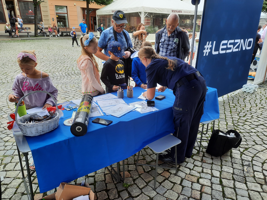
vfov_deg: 54.9
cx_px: 134
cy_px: 100
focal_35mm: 25
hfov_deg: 69.4
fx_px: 193
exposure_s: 1/157
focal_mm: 4.6
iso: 32
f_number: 2
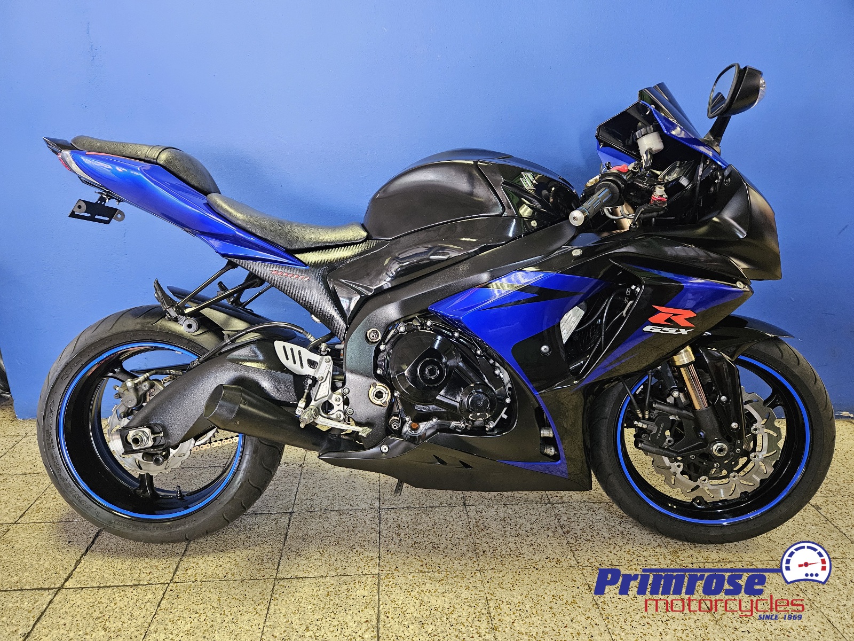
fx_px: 567
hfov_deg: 73.9
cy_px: 320
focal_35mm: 23
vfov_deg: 58.9
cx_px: 427
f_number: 1.8
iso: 640
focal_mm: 5.4
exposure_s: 1/50.3
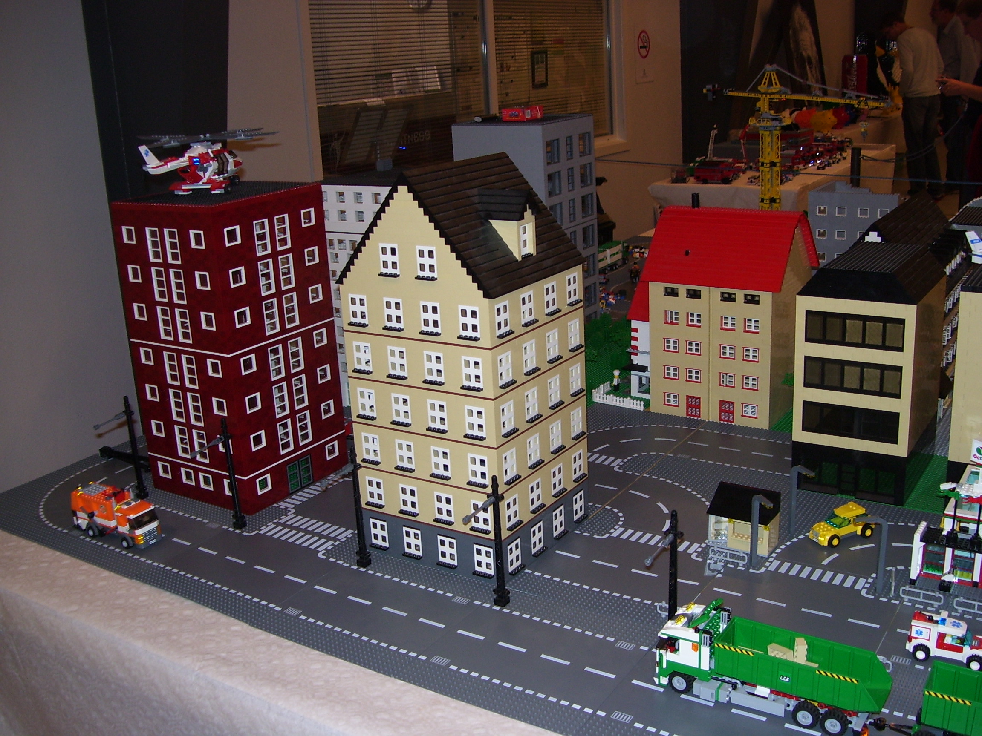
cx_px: 491
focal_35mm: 36
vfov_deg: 39.7
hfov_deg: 51.4
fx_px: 1021
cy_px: 368
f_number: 2.7
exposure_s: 1/60
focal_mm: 6
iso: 80
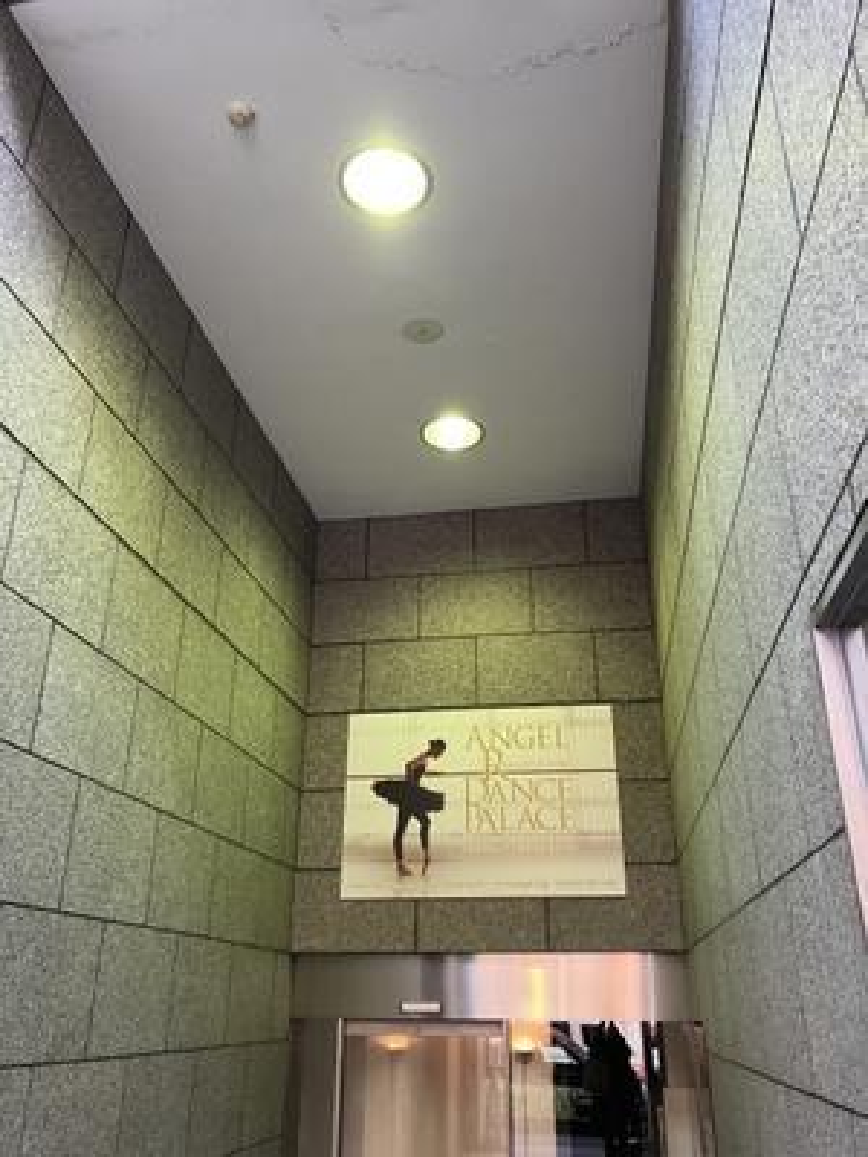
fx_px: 936
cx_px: 434
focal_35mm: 28
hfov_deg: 49.7
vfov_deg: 63.4
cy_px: 578
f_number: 1.8
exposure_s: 1/50
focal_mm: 3.99
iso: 80
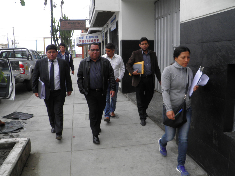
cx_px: 113
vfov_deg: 45.4
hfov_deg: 58.3
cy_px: 85
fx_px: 210
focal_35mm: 31
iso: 50
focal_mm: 4.9
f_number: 5.7
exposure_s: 1/80
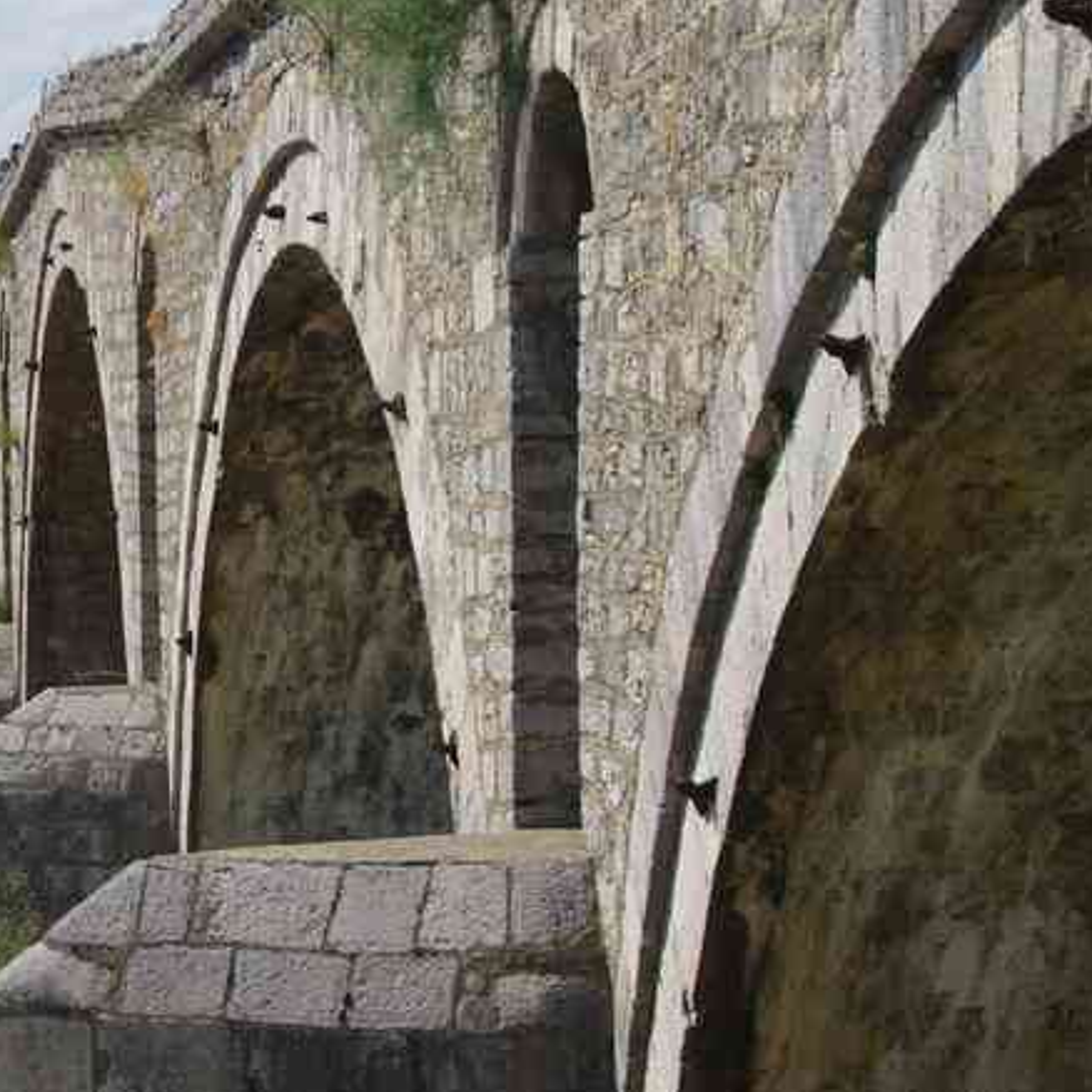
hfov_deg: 13.8
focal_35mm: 124
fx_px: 4426
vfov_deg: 14.1
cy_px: 663
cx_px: -44
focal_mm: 42.5
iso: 200
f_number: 11
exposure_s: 1/100
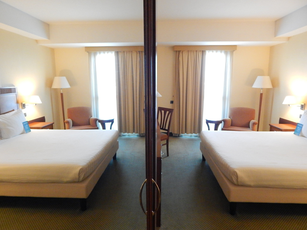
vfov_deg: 58.9
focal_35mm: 23
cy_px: 119
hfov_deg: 73.9
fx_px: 204
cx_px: 151
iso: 800
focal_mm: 4
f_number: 3
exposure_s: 1/20
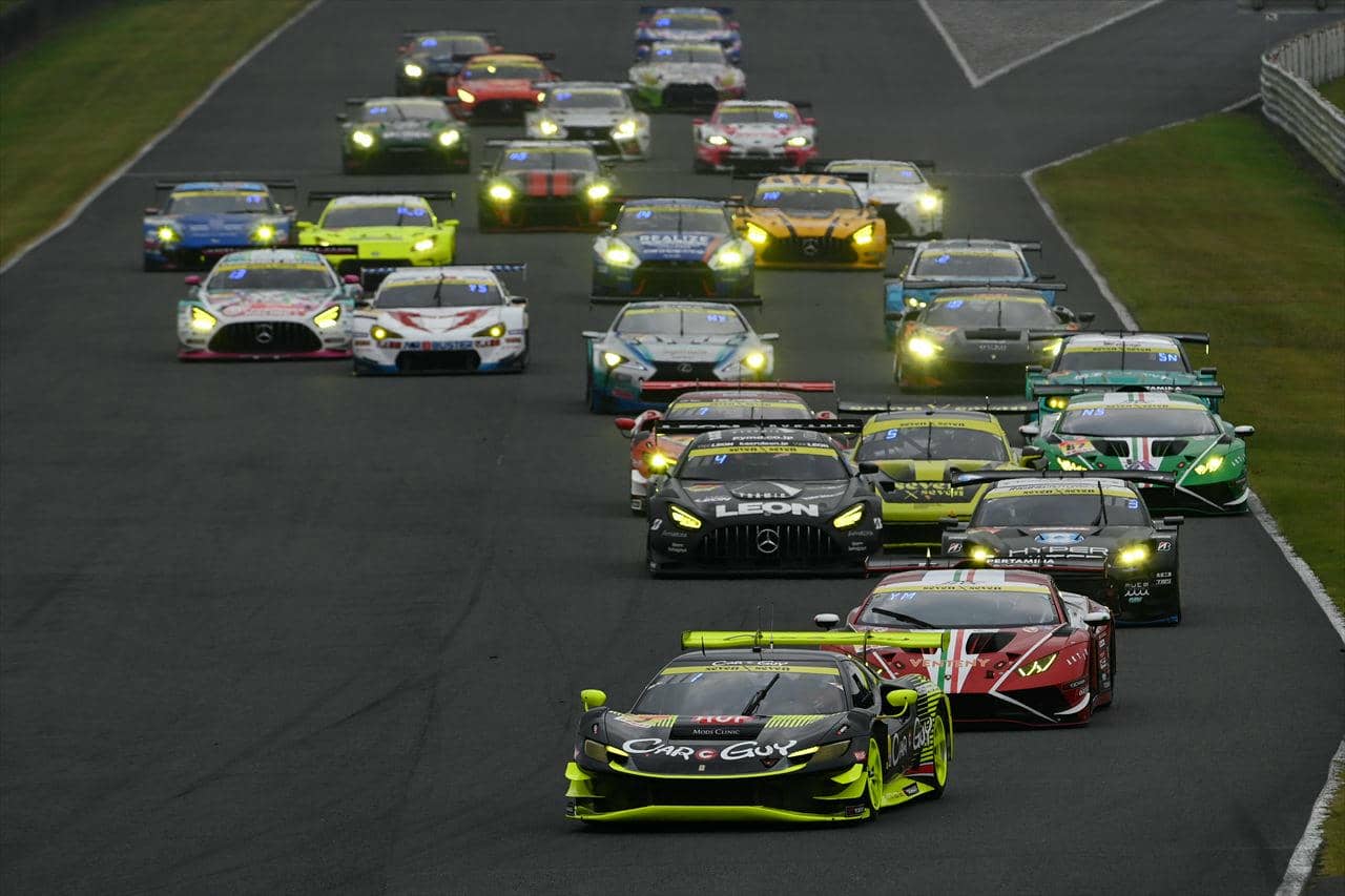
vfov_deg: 2.7
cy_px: 448
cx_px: 672
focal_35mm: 500
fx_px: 18677
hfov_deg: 4.1
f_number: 11
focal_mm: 500
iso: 200
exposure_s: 1/750
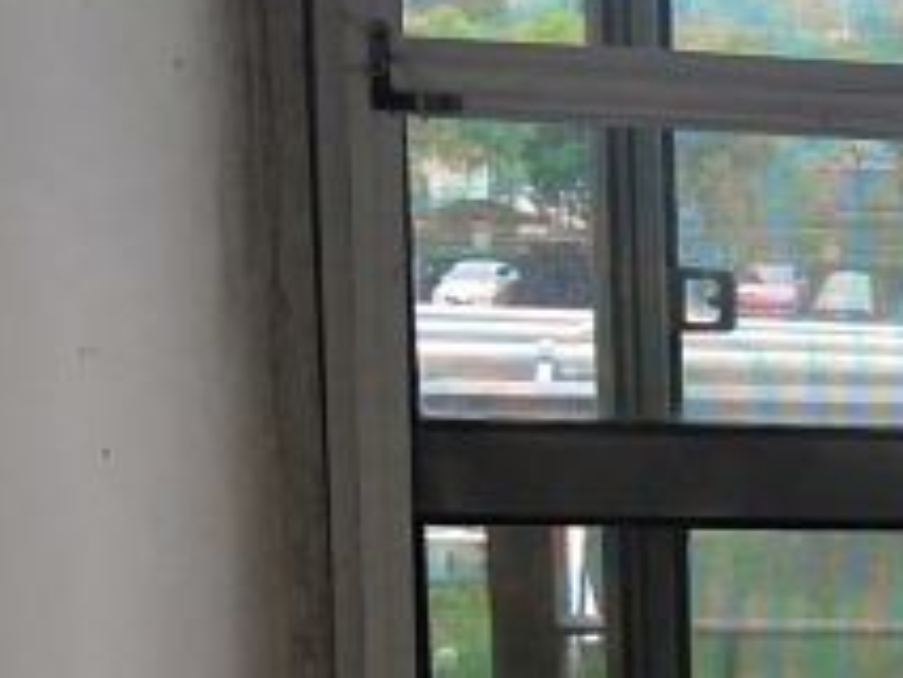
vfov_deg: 12.2
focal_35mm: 120
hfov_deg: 14.9
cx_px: 1446
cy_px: 670
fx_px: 3132
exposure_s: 1/100
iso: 47
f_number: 1.7
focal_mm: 5.5
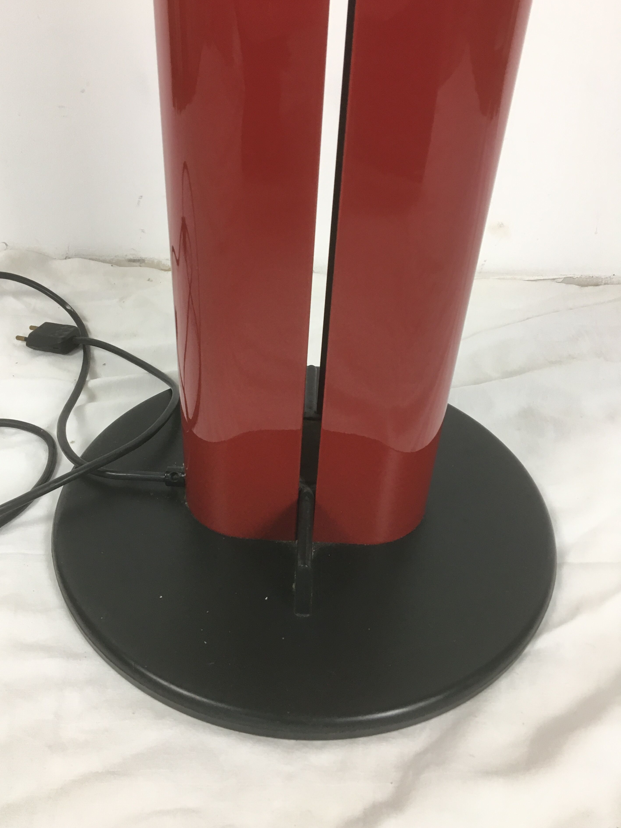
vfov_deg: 58.3
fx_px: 742
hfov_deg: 45.4
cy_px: 425
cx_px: 289
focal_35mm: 31
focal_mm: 4.15
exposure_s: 1/33
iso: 100
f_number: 2.2
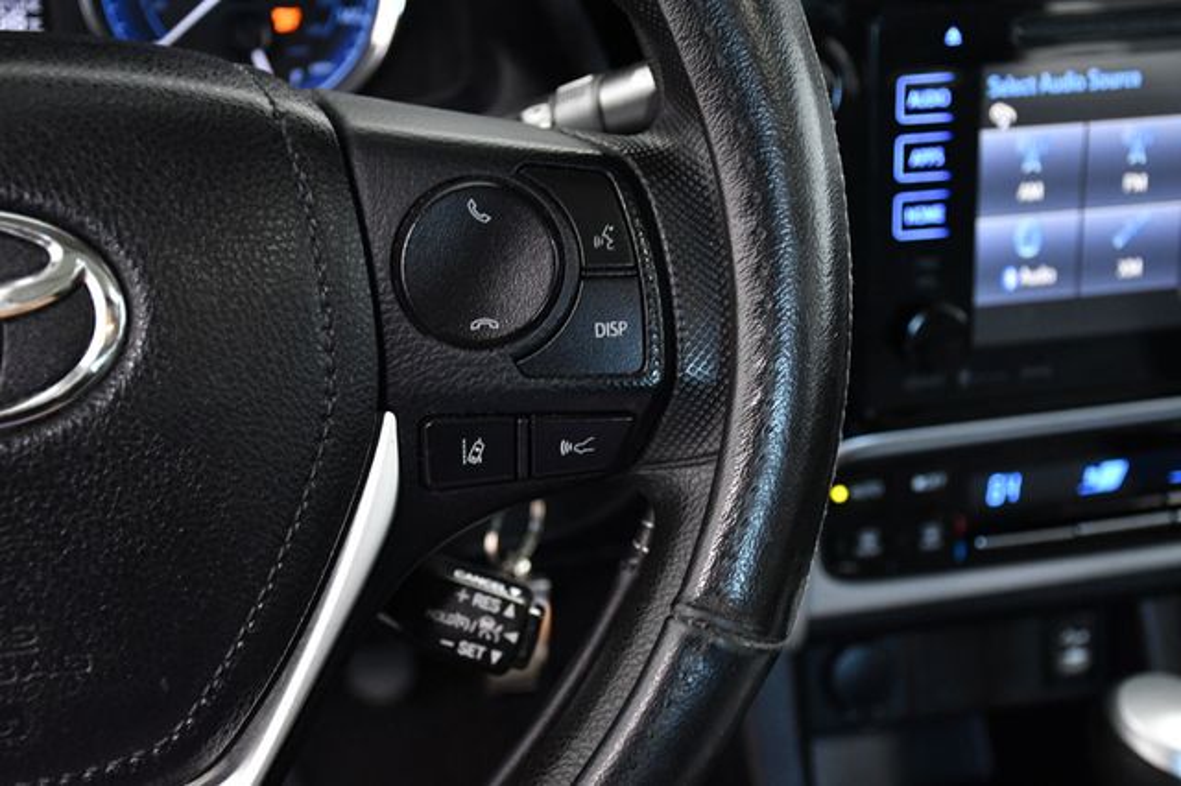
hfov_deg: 35.1
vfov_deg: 23.8
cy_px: 393
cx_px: 590
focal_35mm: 57
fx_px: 1869
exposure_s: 1/100
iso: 2500
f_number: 5
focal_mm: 38
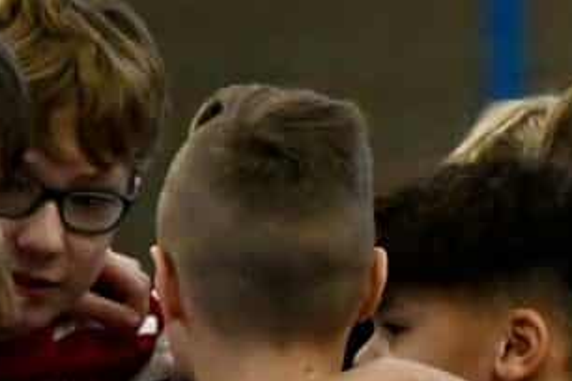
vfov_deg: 1.1
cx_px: 359
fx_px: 19129
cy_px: 1094
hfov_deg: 1.7
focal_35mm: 1204
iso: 5000
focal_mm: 180
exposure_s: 1/1250
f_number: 2.8
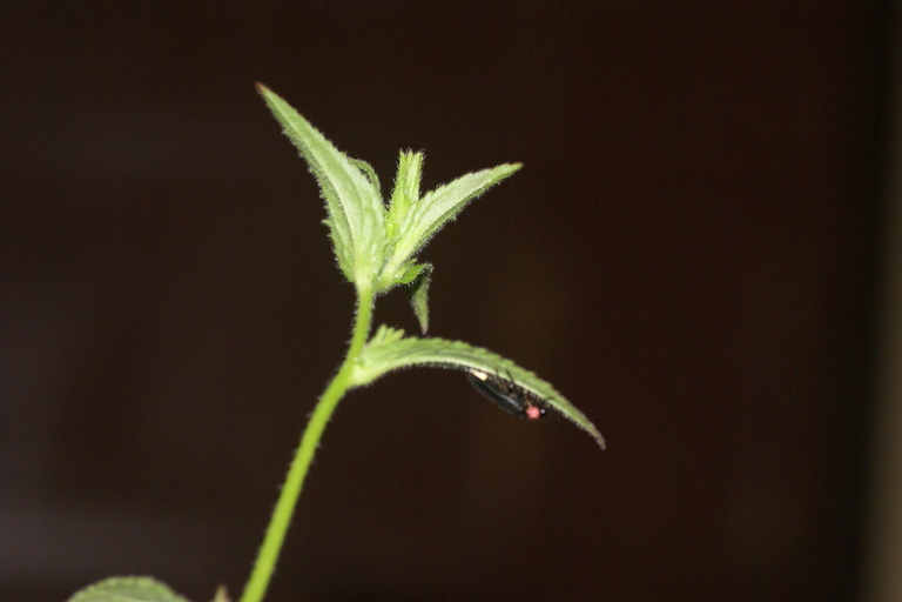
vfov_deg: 10.2
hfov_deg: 15.2
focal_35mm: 135
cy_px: 301
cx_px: 451
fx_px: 3382
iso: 400
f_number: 5.6
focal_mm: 90
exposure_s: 1/125
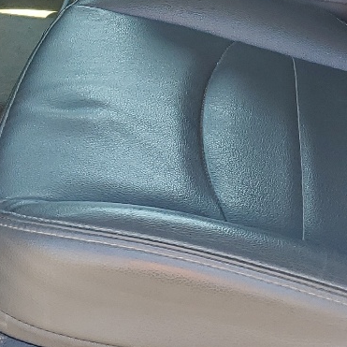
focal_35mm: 99
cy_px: -51
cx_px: 152
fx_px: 1123
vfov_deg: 16.9
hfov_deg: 17.6
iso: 50
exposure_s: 1/312
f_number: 1.5
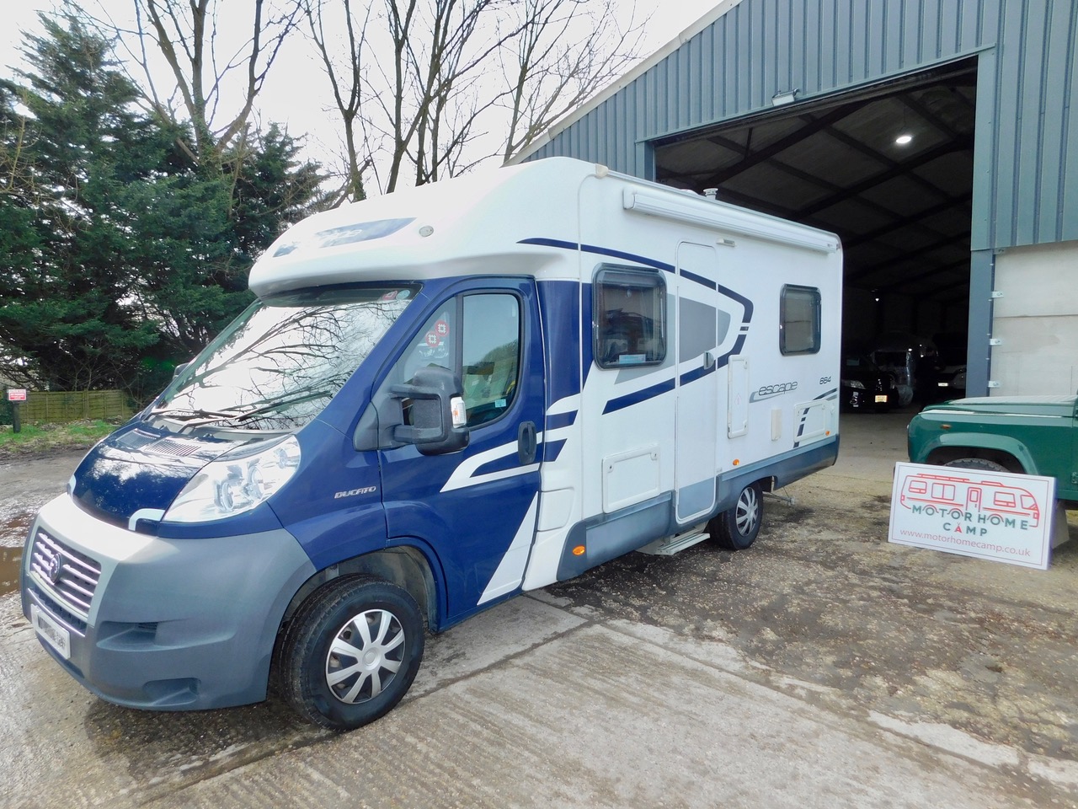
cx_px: 539
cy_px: 404
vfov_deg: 58.9
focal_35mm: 23
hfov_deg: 73.9
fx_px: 716
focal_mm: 4
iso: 125
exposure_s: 1/400
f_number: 3
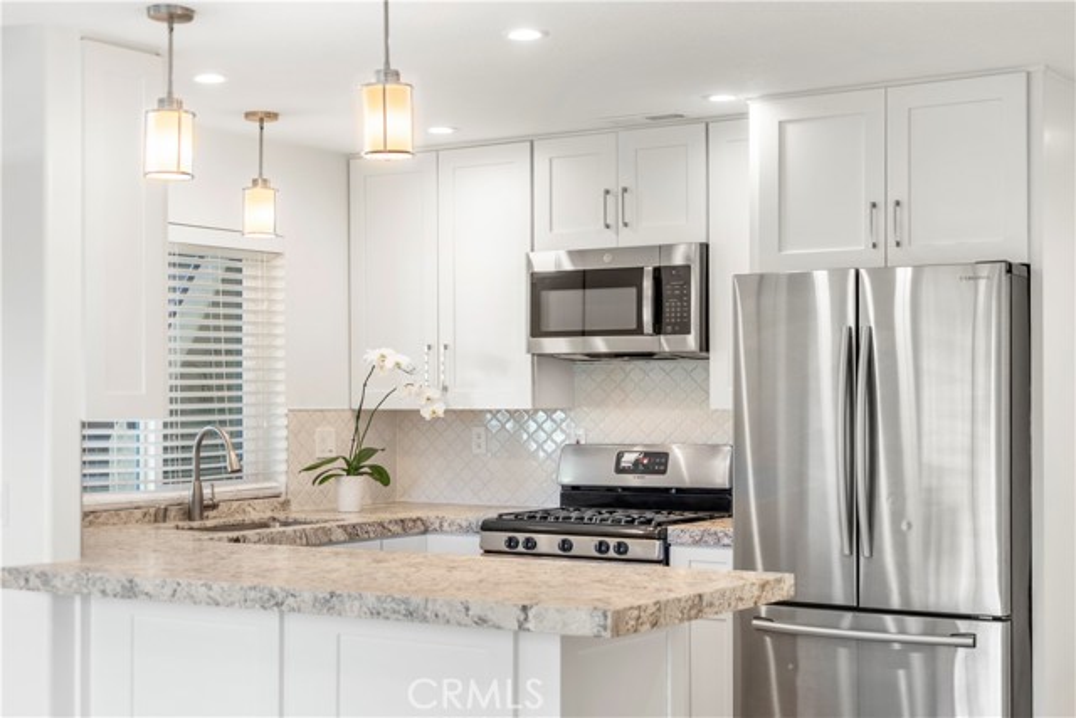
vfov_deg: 25.5
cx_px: 538
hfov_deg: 37.5
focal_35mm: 53
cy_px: 359
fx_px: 1584
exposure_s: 1/25
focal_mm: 53
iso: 320
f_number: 4.5
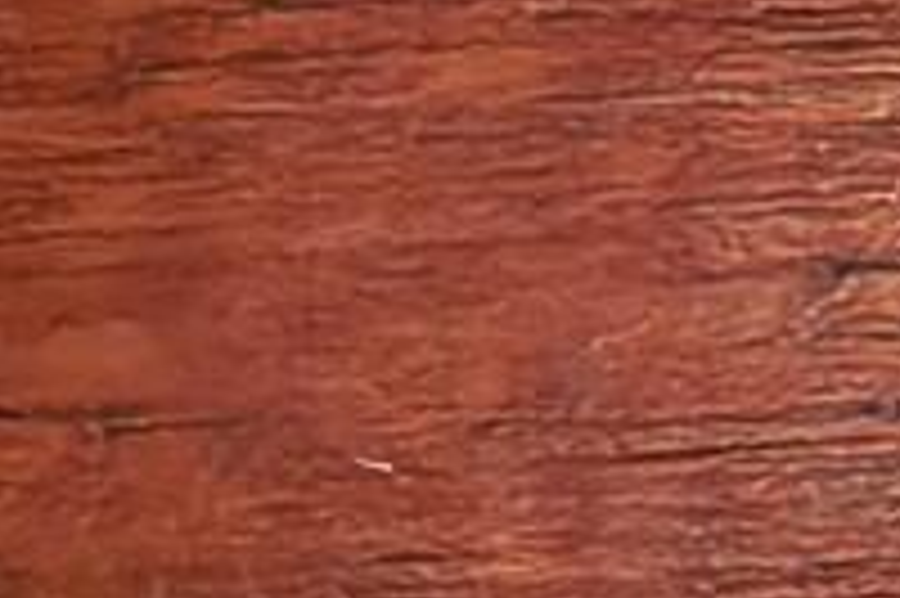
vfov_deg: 5.0
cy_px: 2945
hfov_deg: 9.1
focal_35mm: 225
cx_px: 225
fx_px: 5620
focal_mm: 1.68
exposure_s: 1/33.3
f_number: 2.2
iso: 125
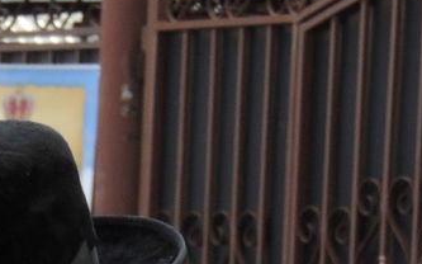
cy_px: 566
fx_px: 4611
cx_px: -328
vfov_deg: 3.2
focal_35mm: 401
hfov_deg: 5.2
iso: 280
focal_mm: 16
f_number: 4.1
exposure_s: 1/400
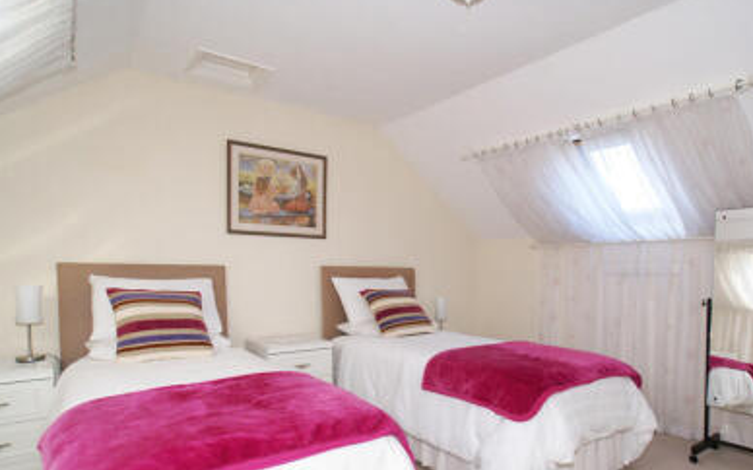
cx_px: 431
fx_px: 423
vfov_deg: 57.3
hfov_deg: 82.8
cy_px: 298
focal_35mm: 21
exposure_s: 1/60
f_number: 5.6
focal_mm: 11
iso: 400
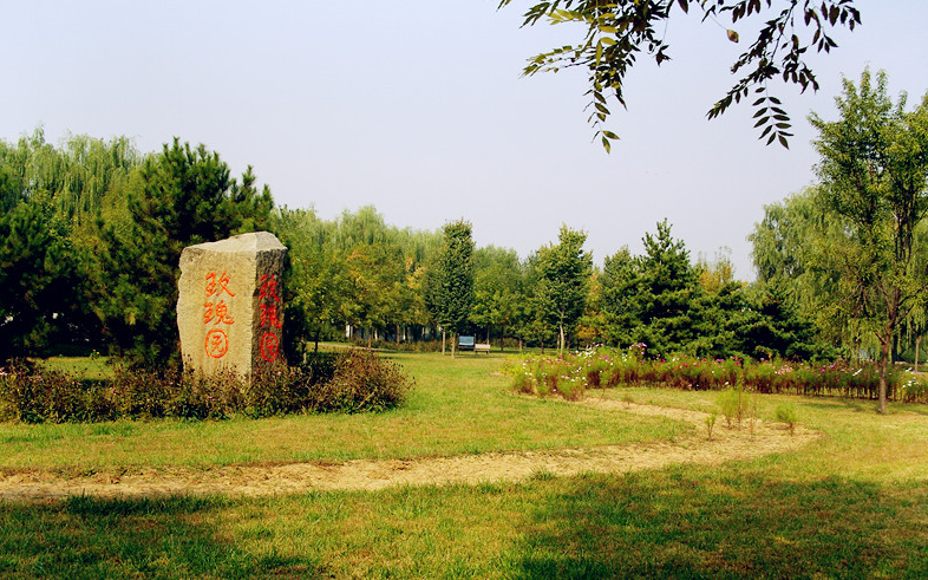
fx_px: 1037
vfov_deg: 31.2
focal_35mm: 41
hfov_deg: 48.2
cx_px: 459
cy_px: 345
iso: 80
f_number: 3.1
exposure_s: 1/1000
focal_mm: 7.8
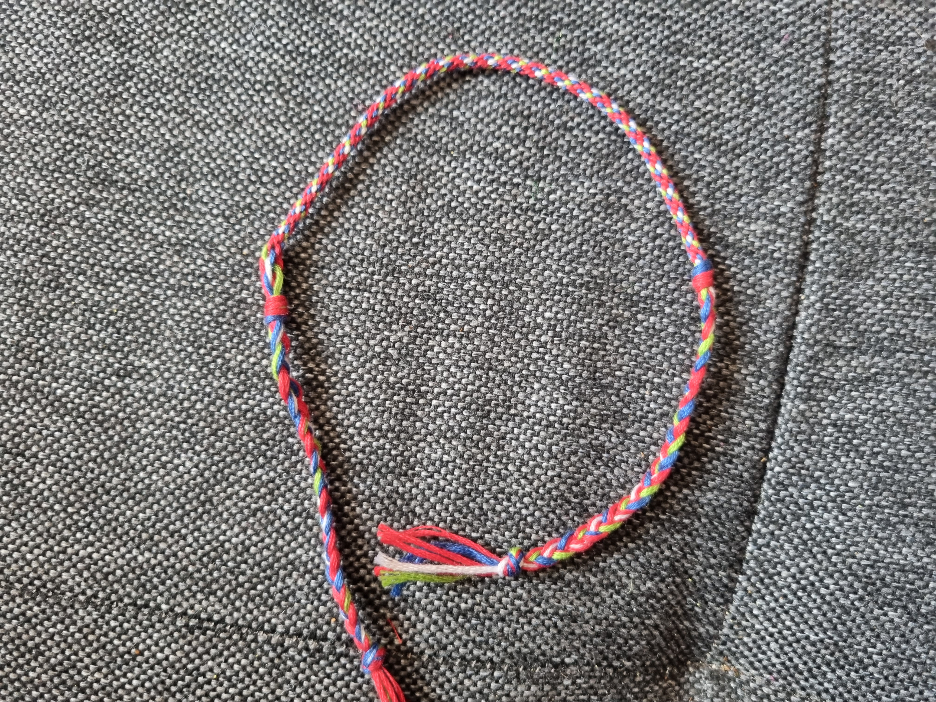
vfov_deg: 53.1
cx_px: 468
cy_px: 351
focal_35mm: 26
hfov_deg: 67.3
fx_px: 703
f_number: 1.8
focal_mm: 5.4
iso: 500
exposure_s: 1/50
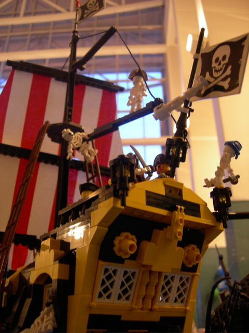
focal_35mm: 36
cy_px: 166
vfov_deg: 51.4
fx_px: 345
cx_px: 124
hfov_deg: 39.7
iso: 200
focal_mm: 7.5
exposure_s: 1/3.4
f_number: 2.7
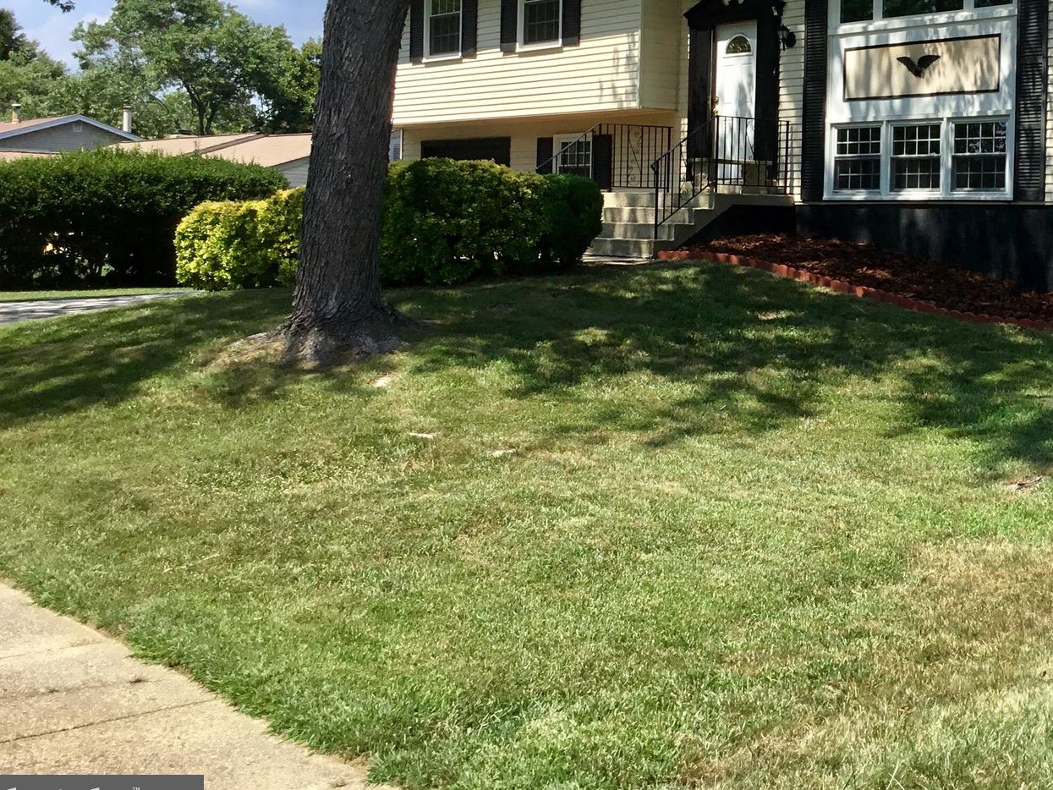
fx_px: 1552
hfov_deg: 36.1
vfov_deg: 28.1
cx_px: 858
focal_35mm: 51
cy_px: 195
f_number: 2.4
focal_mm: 3.3
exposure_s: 1/1199
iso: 25
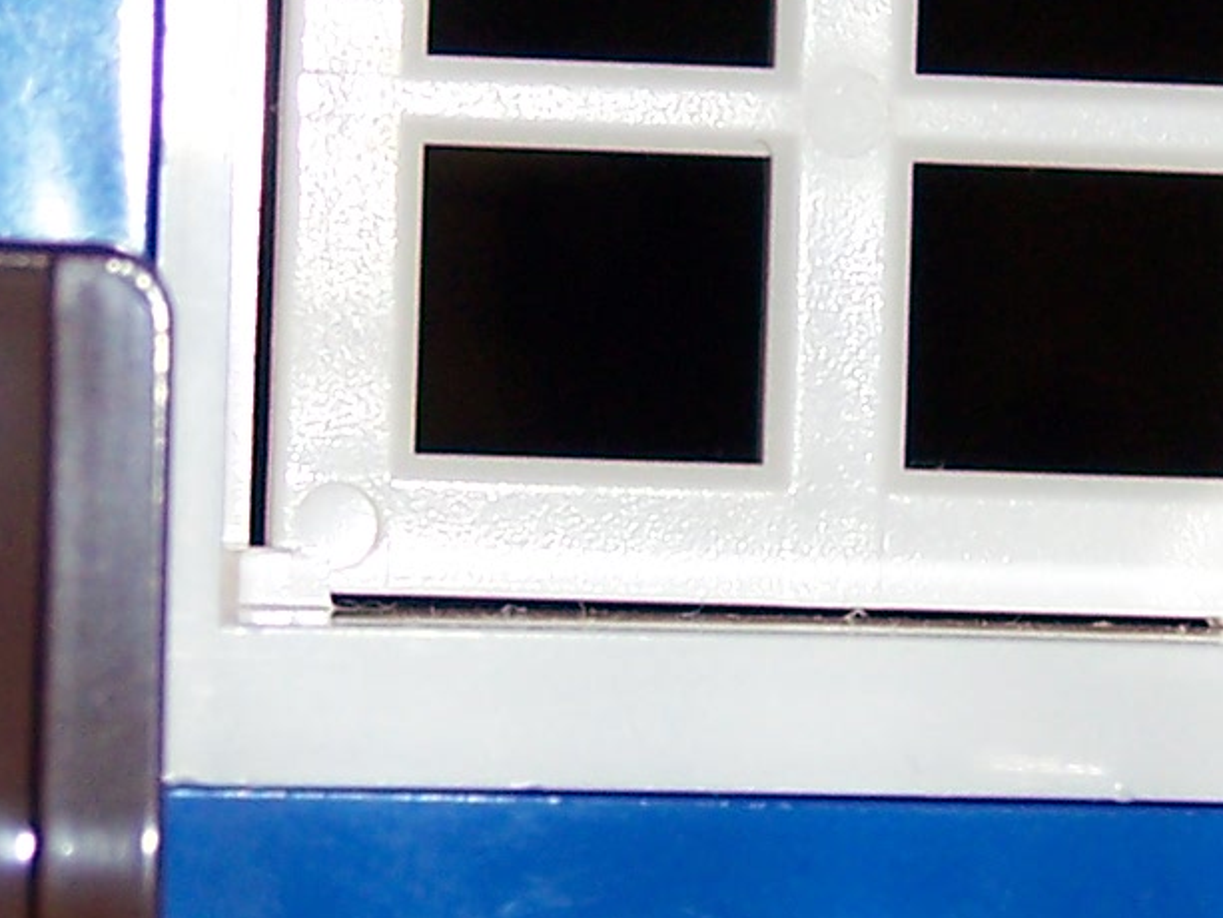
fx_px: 7350
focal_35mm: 208
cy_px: 275
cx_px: 702
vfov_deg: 7.1
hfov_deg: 9.5
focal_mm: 7.5
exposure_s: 1/60
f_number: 3.1
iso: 80
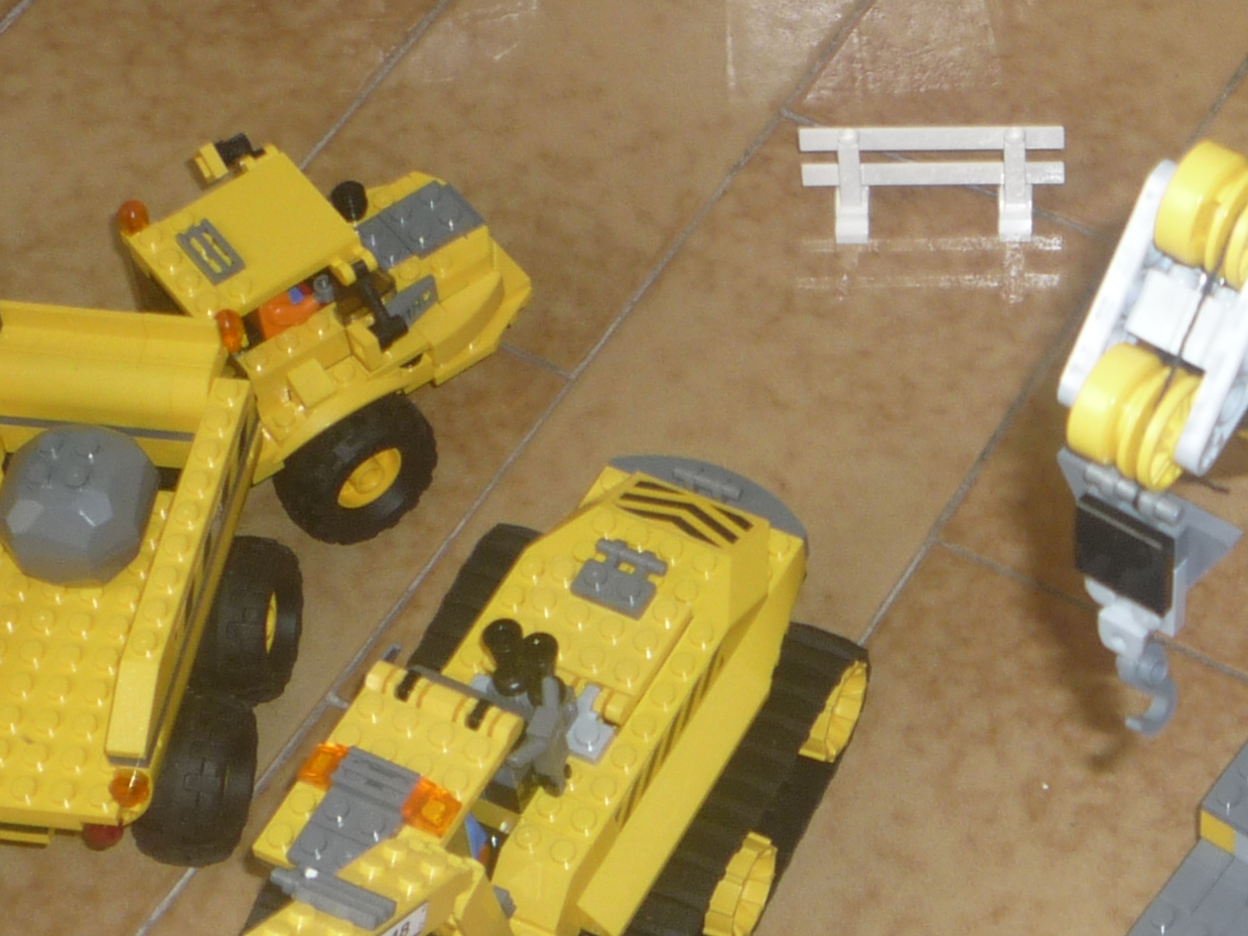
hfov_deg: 18.2
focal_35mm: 106
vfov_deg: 13.7
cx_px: 1132
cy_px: -98
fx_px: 3821
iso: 100
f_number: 3.7
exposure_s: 1/30
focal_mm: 6.3
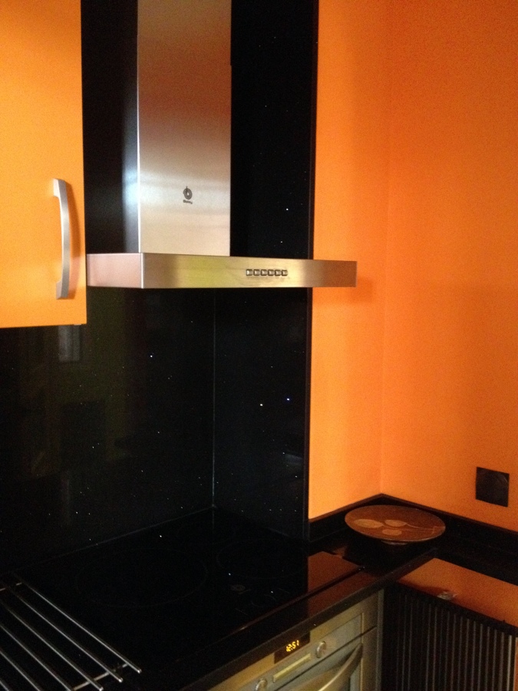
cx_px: 259
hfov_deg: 40.7
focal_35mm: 35
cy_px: 346
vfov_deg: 52.6
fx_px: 698
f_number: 2.4
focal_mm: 4.28
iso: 800
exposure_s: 1/15
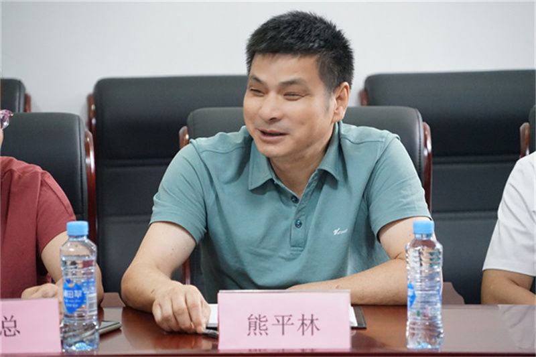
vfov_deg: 7.6
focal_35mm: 181
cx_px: 268
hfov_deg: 11.4
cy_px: 178
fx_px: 2694
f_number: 6.3
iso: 6400
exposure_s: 1/60
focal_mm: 181
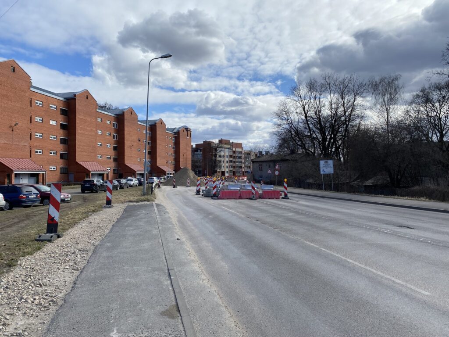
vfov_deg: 53.1
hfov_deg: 67.3
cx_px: 224
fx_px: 337
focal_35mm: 26
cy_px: 168
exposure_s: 1/3300
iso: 32
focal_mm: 4.25
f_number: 1.8
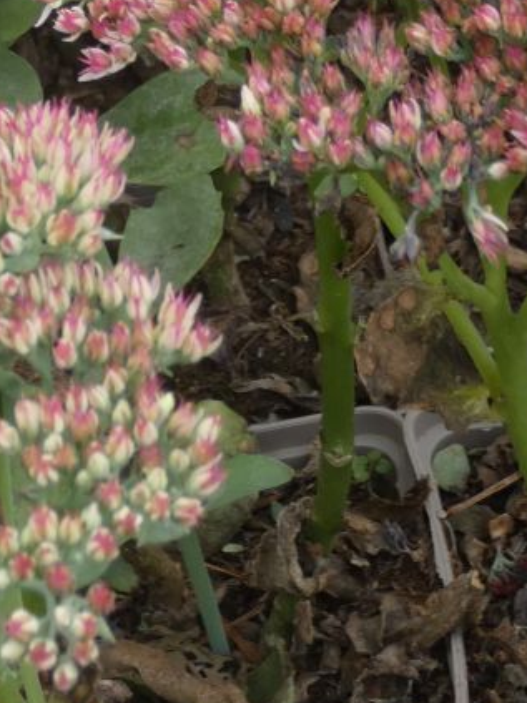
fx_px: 3148
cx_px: 155
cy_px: -405
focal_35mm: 155
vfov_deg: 12.1
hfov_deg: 9.6
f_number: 3.8
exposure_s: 1/80
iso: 80
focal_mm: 8.6
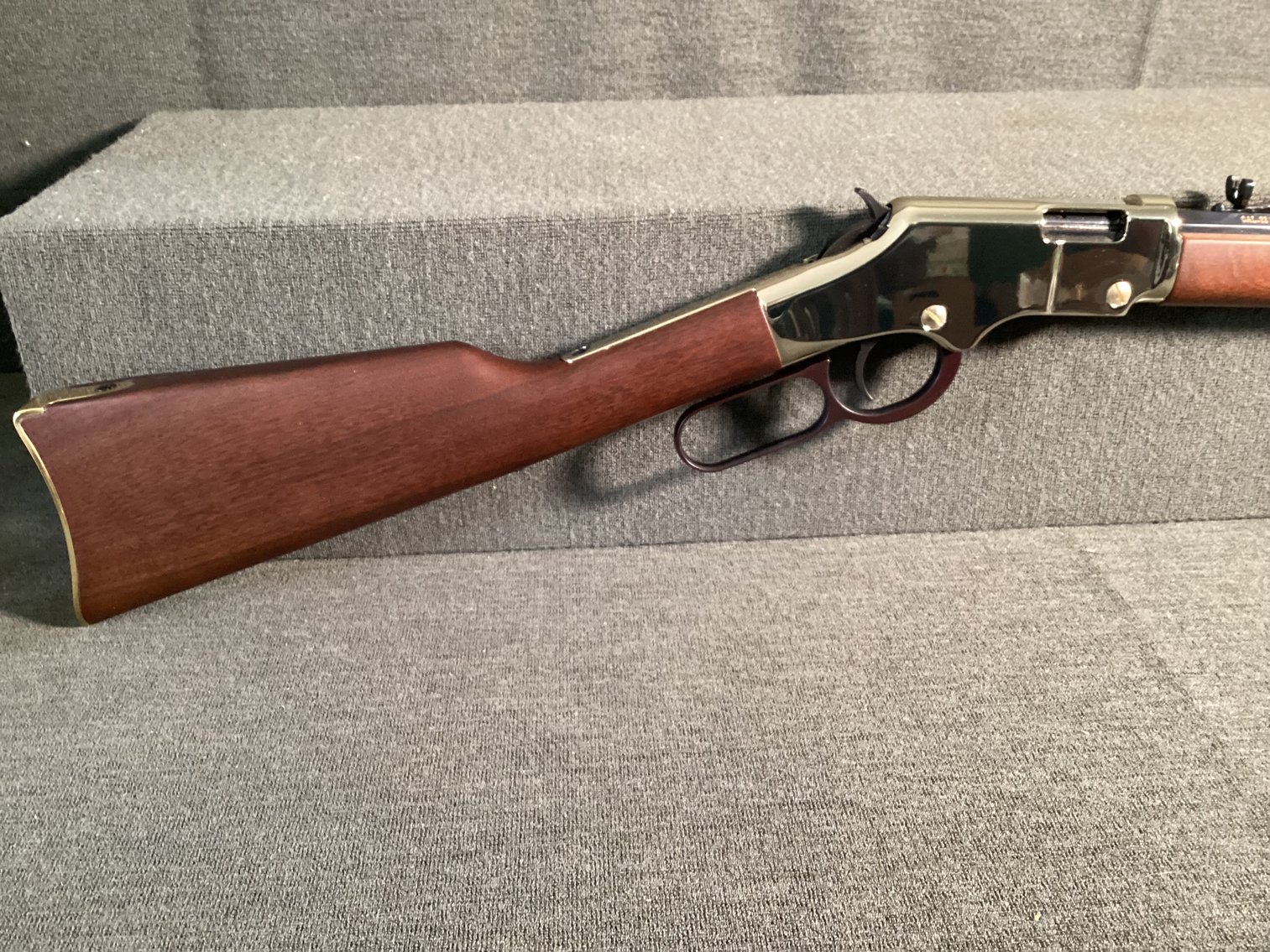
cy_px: 476
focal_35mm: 31
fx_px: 1137
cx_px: 635
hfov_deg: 58.3
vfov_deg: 45.4
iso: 320
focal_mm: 3.3
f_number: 2.4
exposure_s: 1/30
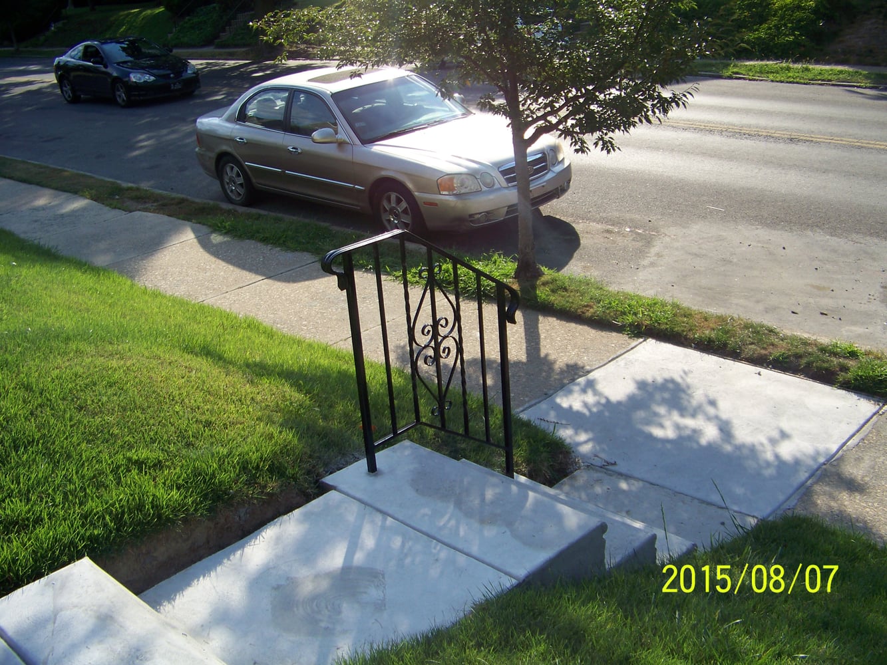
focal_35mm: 36
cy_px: 332
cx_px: 444
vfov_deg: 39.7
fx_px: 923
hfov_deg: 51.4
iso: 64
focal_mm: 5.85
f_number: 2.8
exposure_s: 1/640
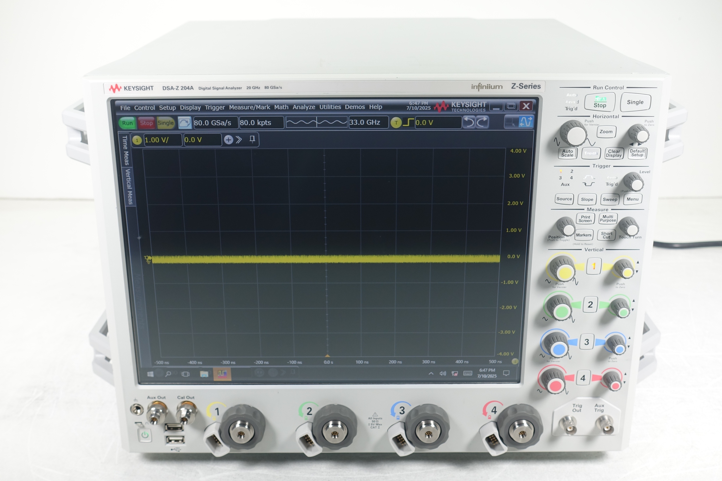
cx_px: 361
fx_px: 922
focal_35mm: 46
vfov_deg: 29.2
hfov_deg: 42.7
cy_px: 240
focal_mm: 16.84
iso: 125
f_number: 4
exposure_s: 1/80
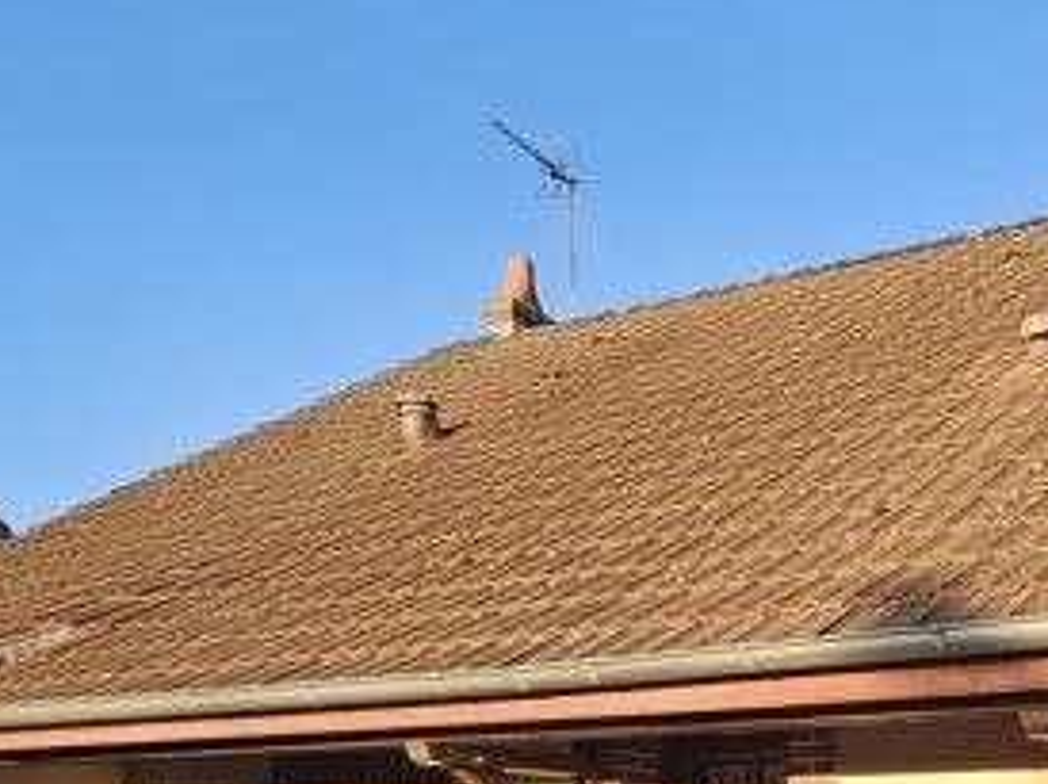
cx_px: 1151
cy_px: 880
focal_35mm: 38
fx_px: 1149
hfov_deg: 39.9
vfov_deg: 32.7
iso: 50
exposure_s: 1/490
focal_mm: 2.2
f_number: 2.2
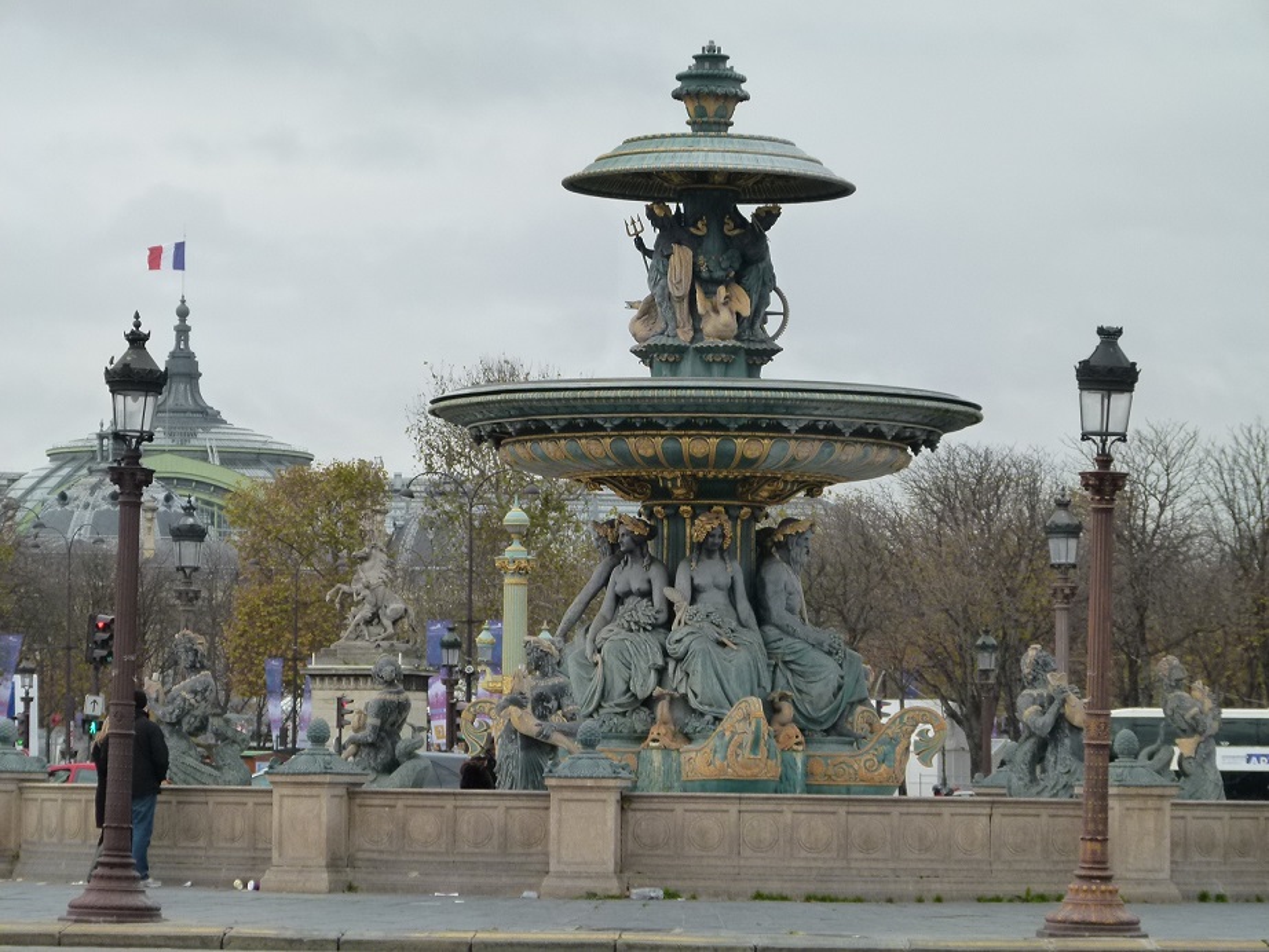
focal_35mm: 148
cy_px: 476
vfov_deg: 10.0
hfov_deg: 13.3
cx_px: 634
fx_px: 5427
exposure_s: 1/200
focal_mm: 26.7
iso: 160
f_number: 4
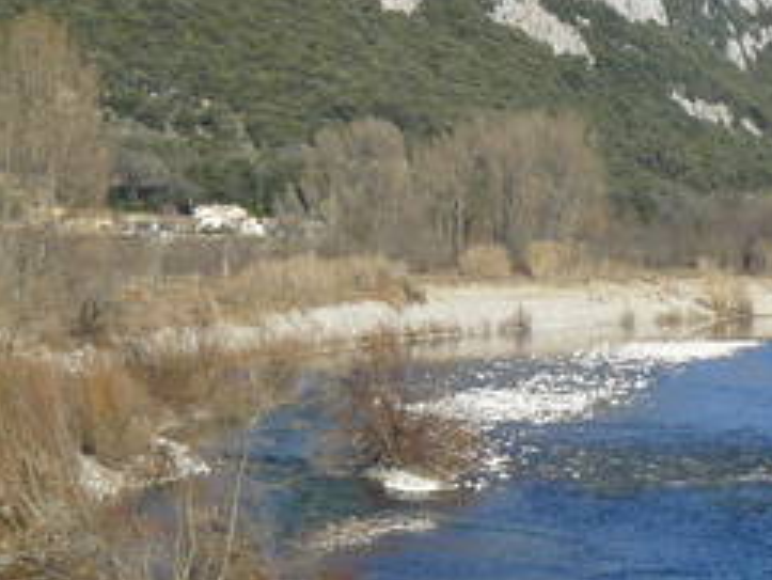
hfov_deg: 16.5
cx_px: 695
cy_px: 429
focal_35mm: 118
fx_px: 2633
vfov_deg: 12.5
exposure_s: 1/320
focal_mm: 6
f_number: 5.6
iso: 100
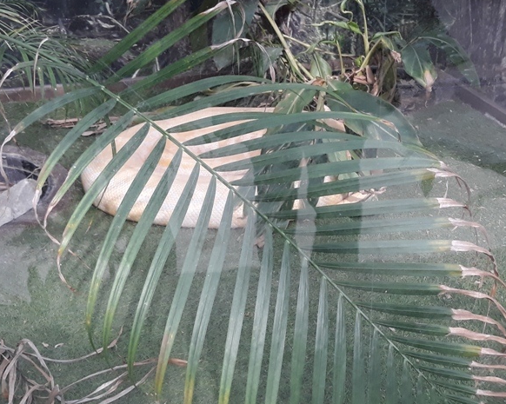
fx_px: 434
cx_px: 239
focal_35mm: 29
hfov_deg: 60.4
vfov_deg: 49.9
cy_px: 202
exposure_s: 1/40
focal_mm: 3.71
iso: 125
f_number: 1.7
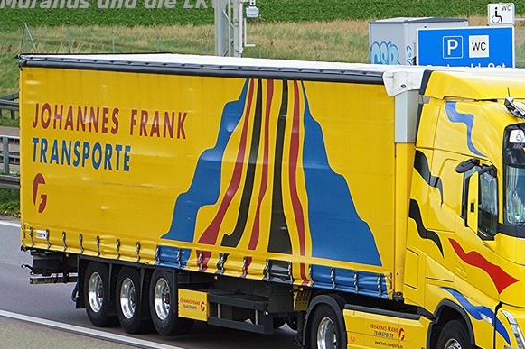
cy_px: 211
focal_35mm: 197
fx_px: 2874
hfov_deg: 10.4
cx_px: 352
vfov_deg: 7.0
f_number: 6.3
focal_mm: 95.4
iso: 640
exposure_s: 1/1000
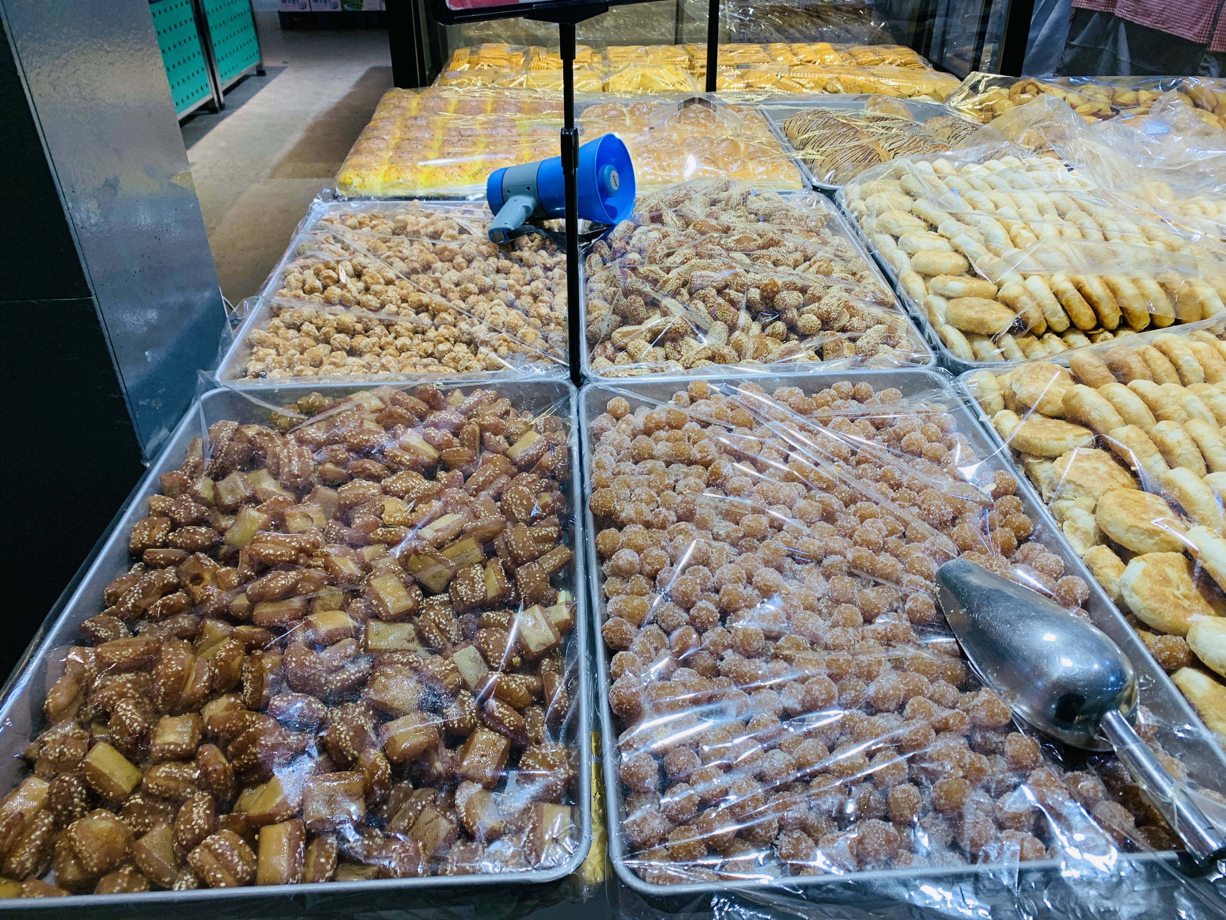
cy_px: 460
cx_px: 613
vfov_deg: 53.1
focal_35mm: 26
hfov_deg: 67.3
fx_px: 921
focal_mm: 4.25
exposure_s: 1/100
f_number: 1.8
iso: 100
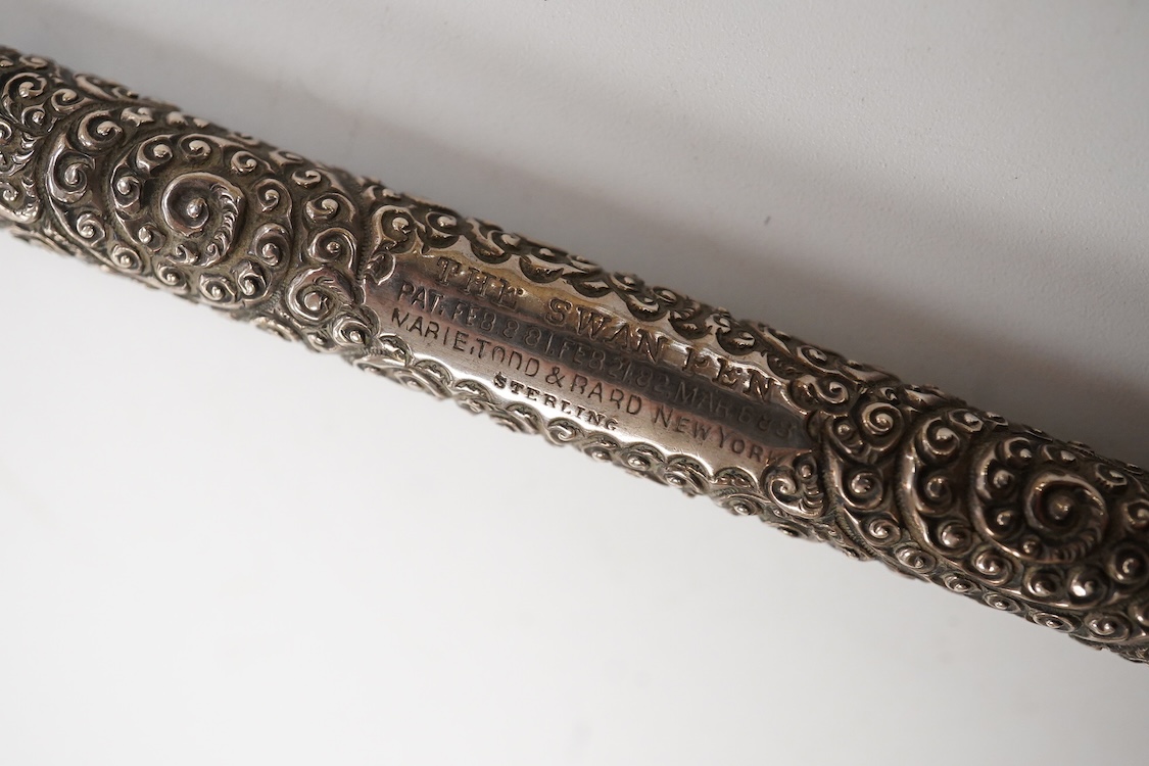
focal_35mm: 45
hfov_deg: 43.6
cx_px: 574
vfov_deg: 29.9
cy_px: 383
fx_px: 1436
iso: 2500
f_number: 9
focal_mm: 30
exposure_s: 1/200
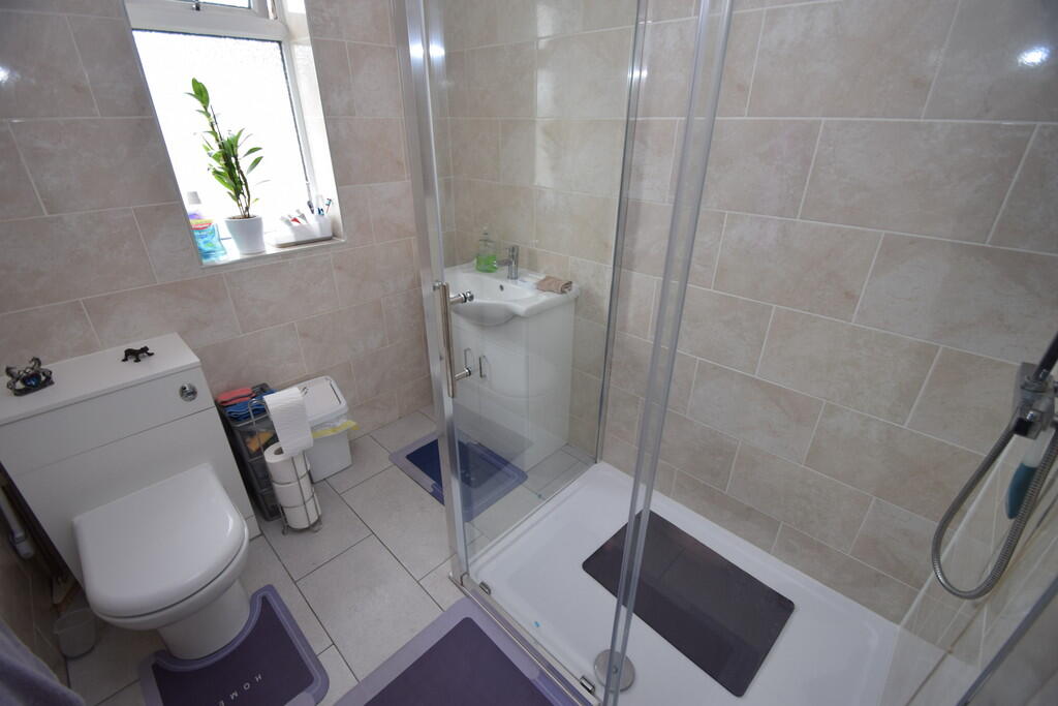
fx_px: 441
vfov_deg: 77.3
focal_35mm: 15
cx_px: 529
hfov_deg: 100.4
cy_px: 353
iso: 400
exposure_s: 1/60
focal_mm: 10
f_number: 4
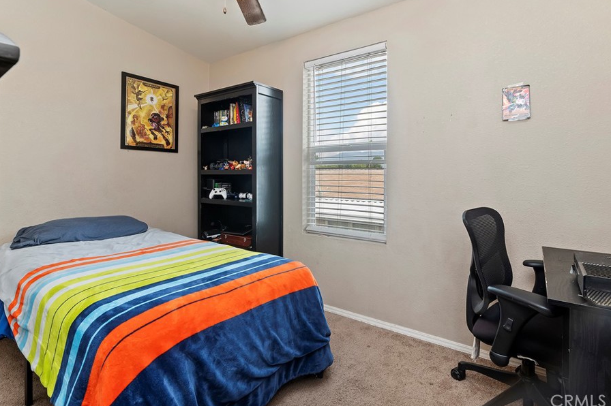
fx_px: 271
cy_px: 179
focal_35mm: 16
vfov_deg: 73.4
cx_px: 321
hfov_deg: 96.7
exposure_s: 1/20
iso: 500
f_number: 10
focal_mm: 14
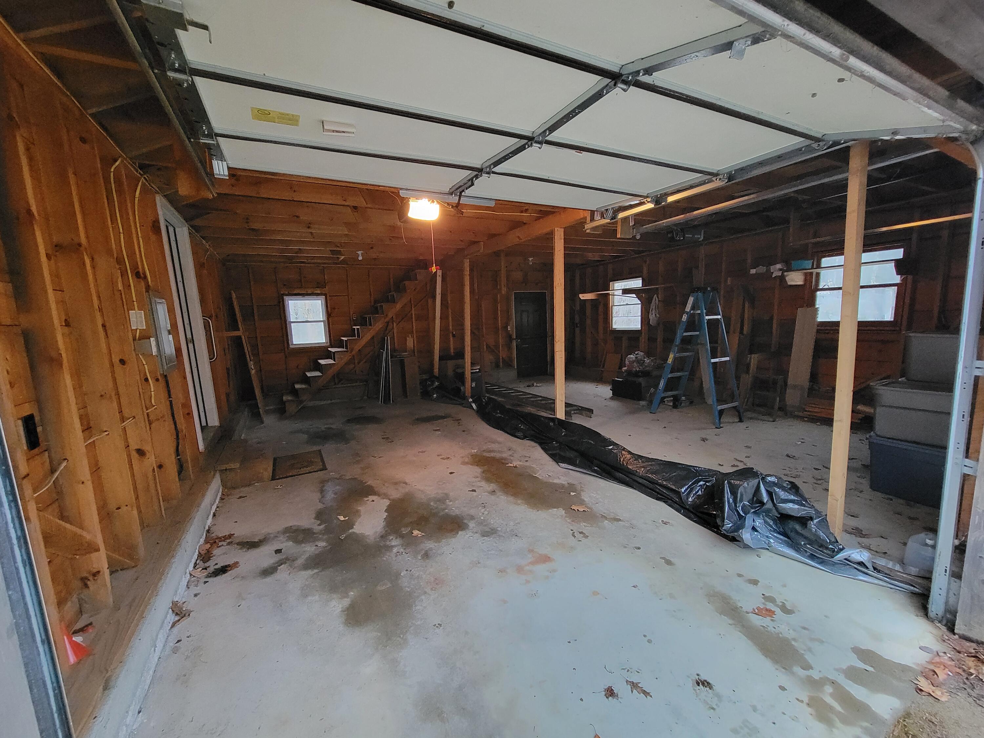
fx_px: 370
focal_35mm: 13
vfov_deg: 89.9
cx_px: 492
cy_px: 369
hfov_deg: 106.2
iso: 1250
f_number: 2.2
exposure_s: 1/24
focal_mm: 2.2
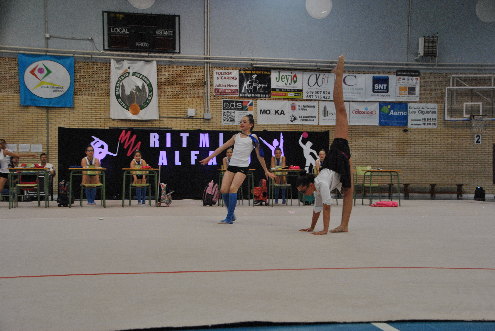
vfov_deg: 26.6
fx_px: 702
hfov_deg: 38.8
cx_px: 248
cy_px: 166
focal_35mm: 51
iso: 800
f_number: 6.3
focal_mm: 34
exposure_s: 1/160
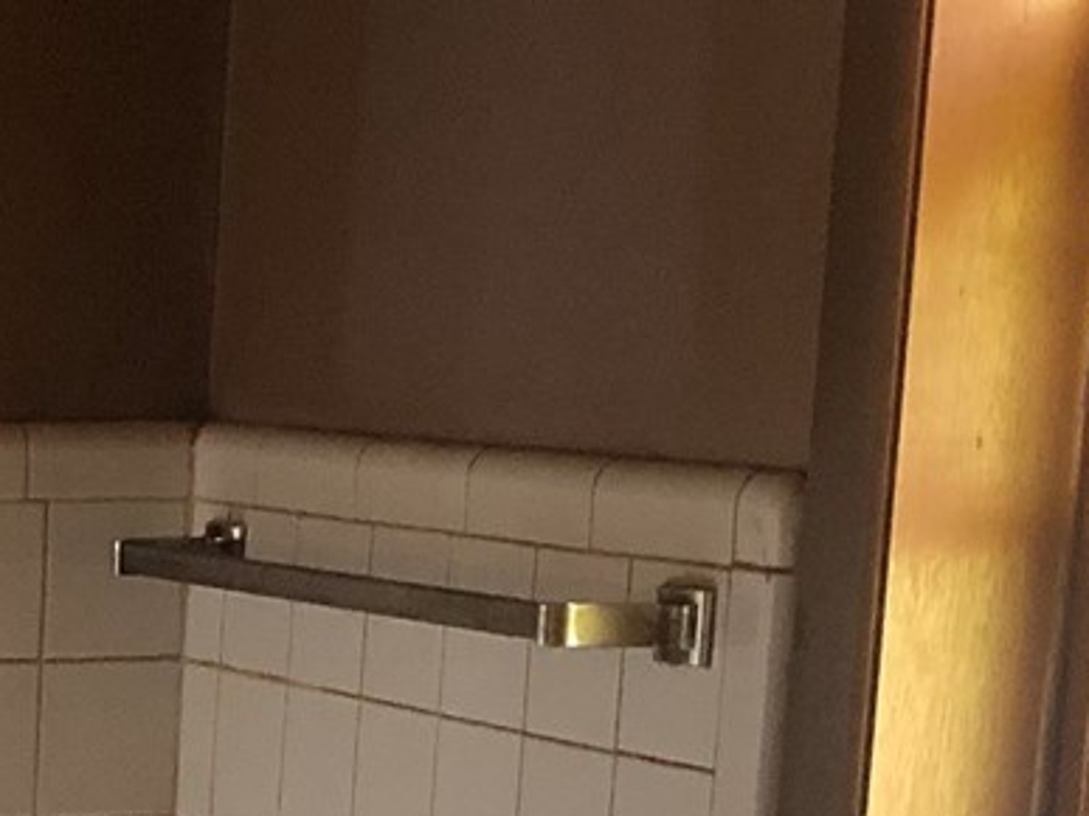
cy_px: 1171
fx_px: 4372
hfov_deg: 13.4
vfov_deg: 10.4
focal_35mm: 139
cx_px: -549
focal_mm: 3.99
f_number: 1.8
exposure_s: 1/15
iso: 80
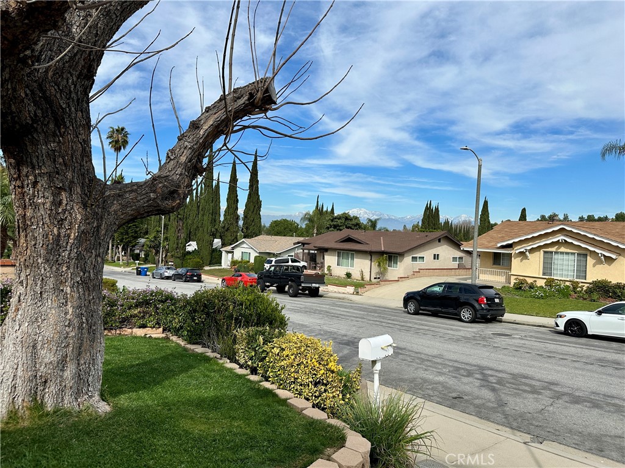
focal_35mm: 24
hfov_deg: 71.6
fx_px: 433
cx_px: 312
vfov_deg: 56.8
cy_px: 234
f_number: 1.78
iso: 80
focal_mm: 6.86
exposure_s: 1/5848
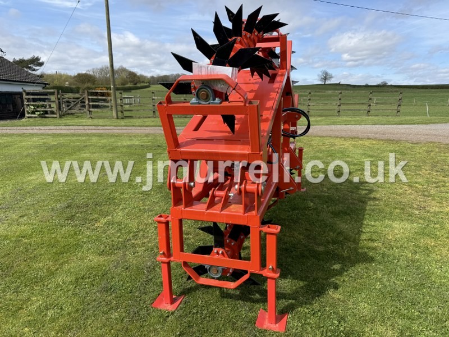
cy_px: 168
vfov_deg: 56.8
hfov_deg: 71.6
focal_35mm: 24
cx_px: 224
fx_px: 311
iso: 80
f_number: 1.78
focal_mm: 6.76
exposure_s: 1/2801
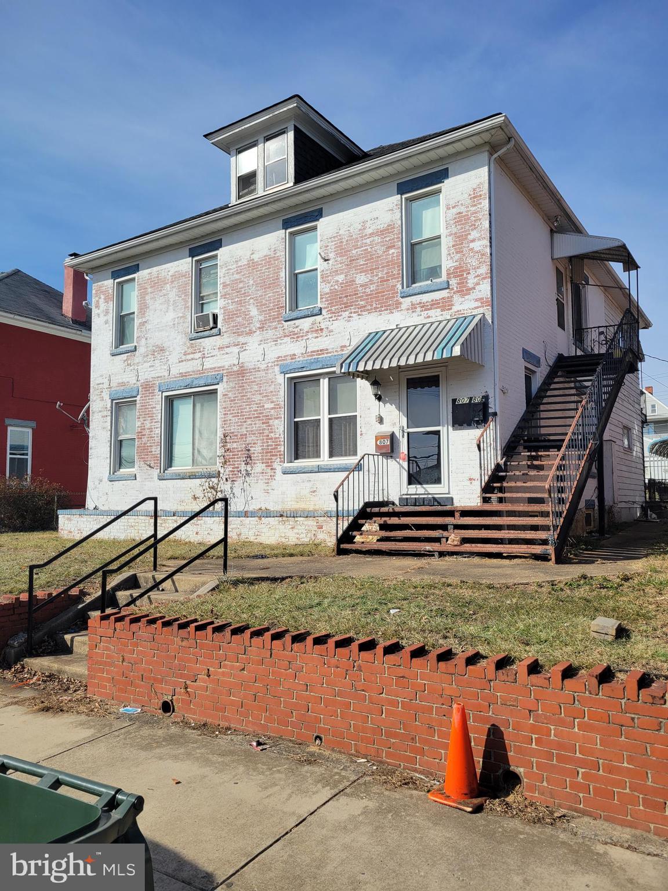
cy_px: 446
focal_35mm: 26
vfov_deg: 67.3
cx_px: 334
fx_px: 669
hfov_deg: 53.1
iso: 40
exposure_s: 1/3160
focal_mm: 5.4
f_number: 1.8
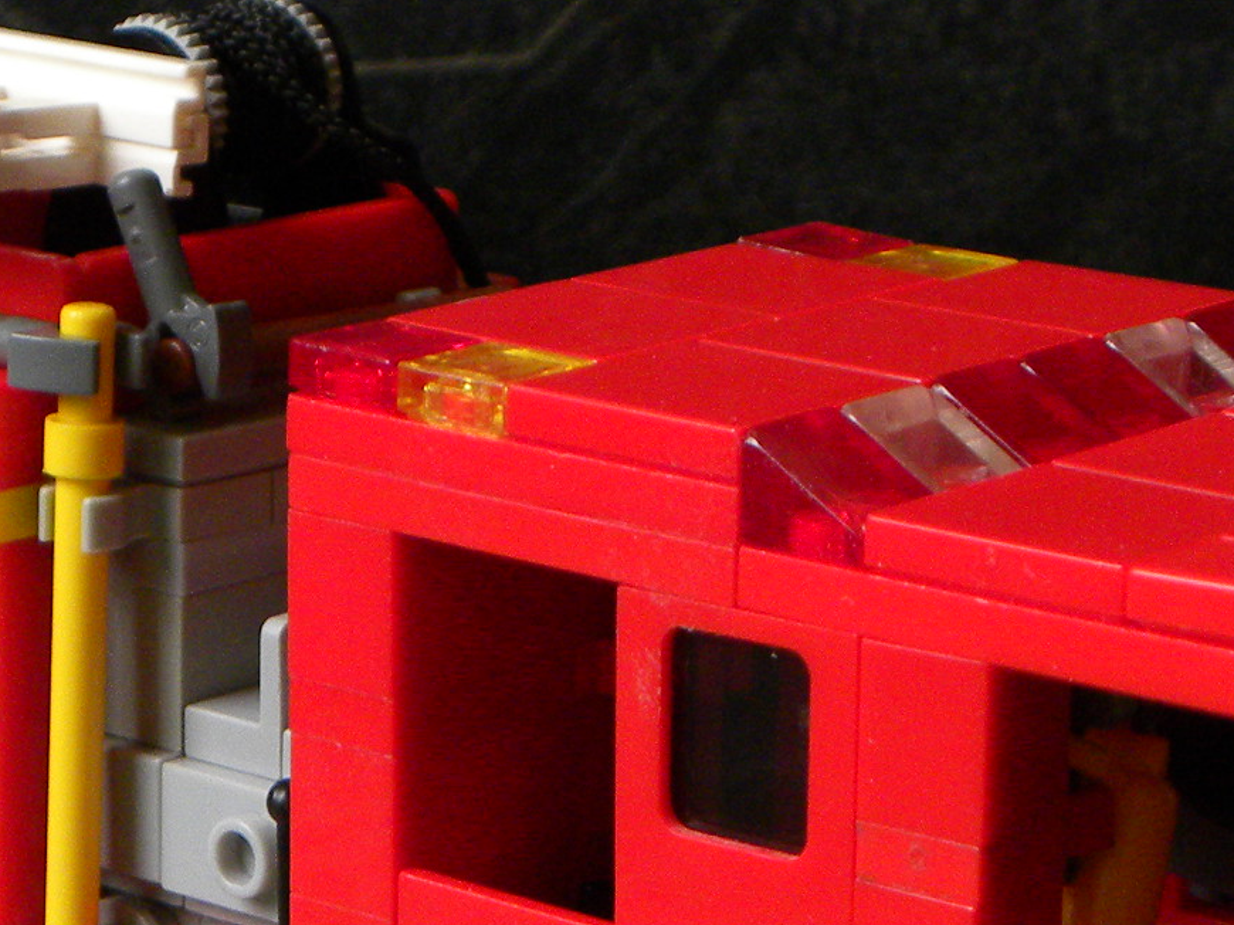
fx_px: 5524
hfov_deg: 12.7
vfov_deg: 9.5
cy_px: 802
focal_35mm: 155
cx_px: 427
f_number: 3.5
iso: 181
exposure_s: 1/73.8
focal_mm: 9.2
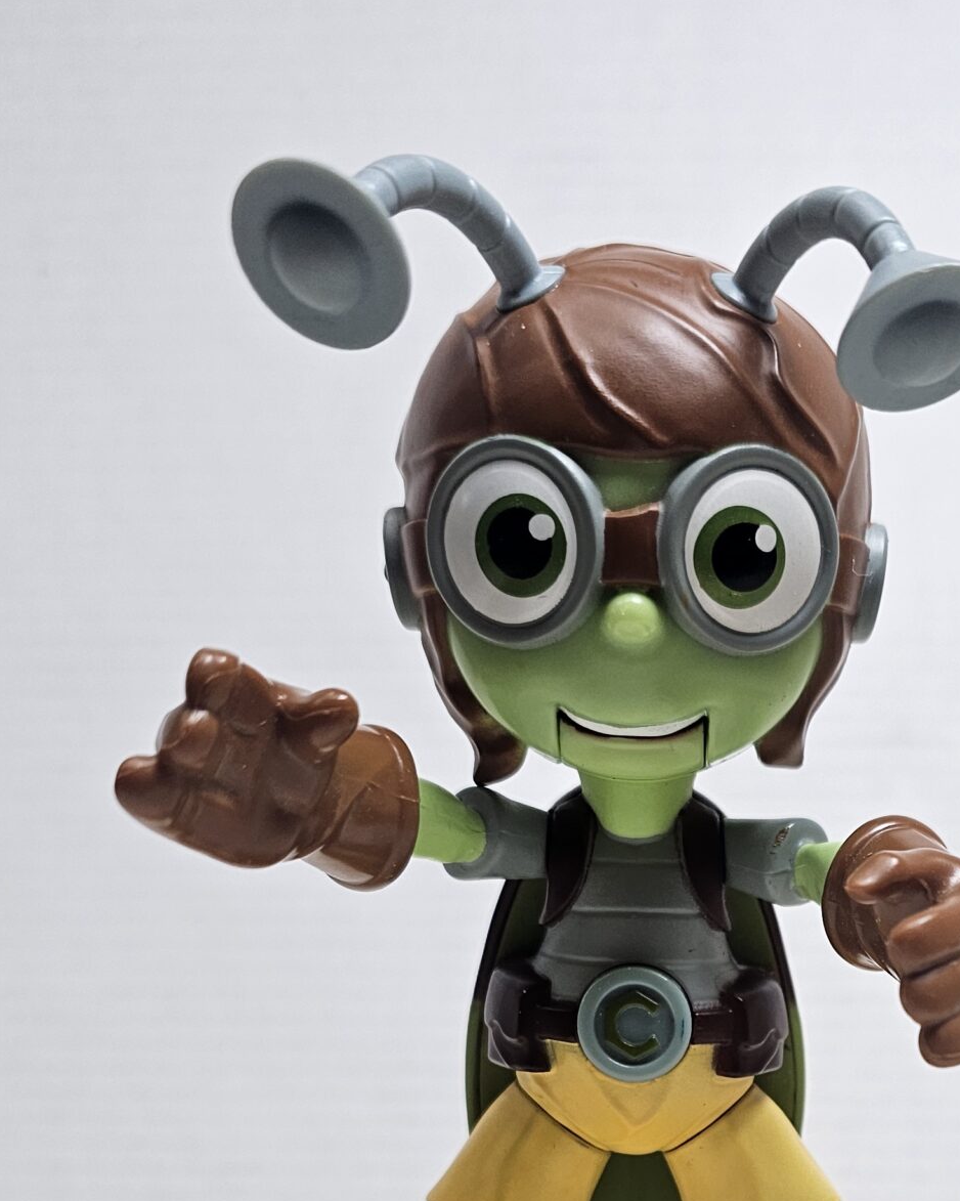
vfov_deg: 35.0
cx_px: 791
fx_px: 1741
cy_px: 1157
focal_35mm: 49
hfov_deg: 30.0
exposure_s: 1/120
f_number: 1.7
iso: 80
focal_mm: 6.3
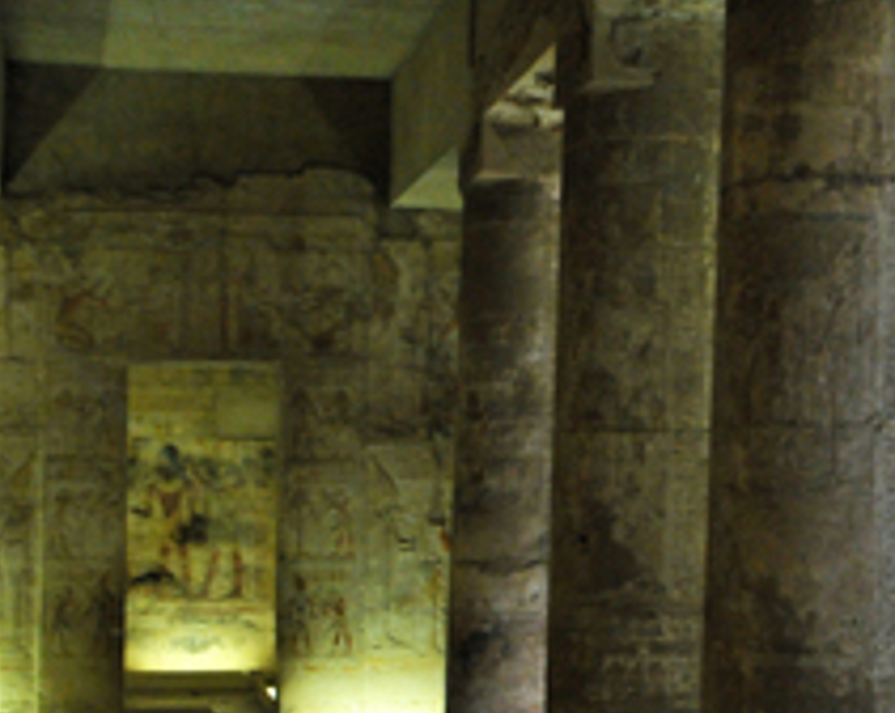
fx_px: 2485
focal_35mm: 94
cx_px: 640
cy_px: 454
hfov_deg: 20.3
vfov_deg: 16.3
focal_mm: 32
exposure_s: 1/60
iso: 2000
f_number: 4
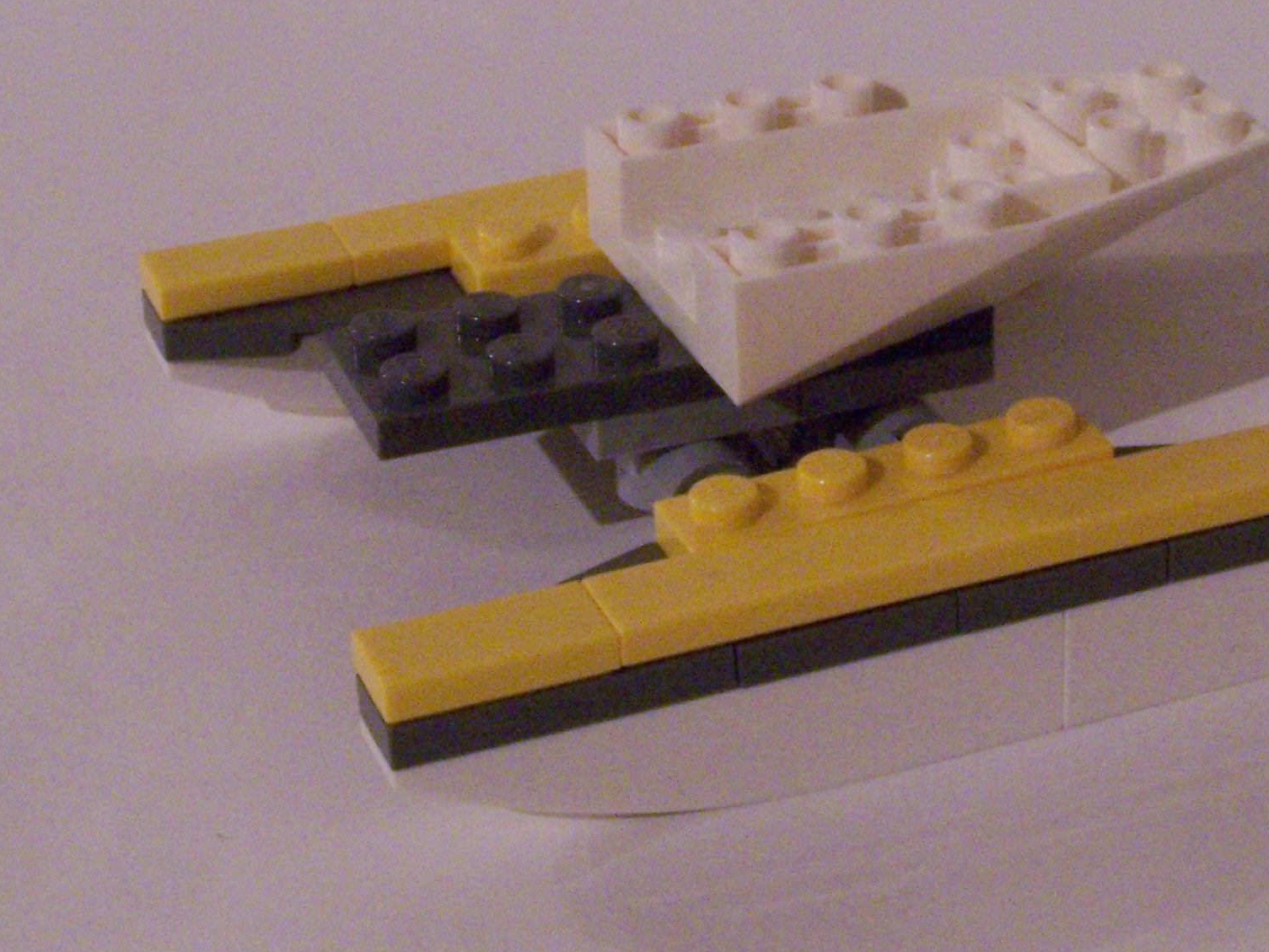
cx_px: 913
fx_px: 3703
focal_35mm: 101
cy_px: 239
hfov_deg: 19.3
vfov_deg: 14.6
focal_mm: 9.8
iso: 400
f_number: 8
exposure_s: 1/4
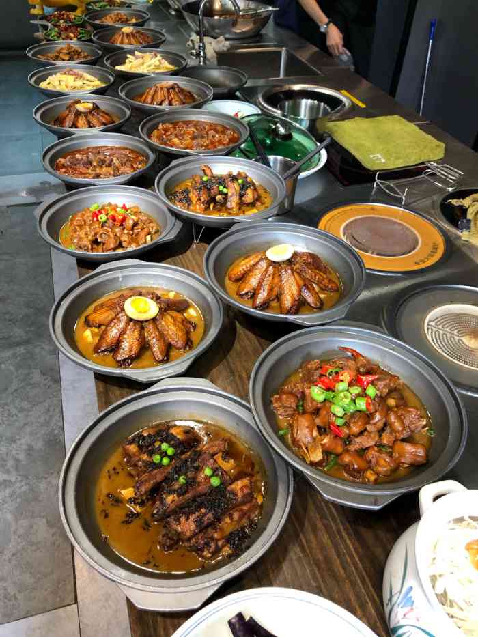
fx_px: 515
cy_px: 318
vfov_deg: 63.4
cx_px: 239
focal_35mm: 28
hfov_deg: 49.8
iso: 40
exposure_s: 1/17
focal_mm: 3.99
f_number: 1.8
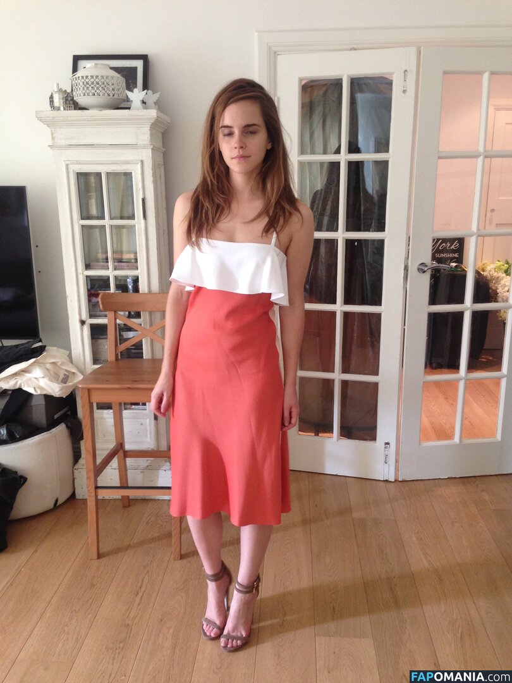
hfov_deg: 42.9
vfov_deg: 55.4
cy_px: 342
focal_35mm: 33
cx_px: 256
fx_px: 651
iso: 125
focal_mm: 4.12
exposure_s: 1/20
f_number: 2.4
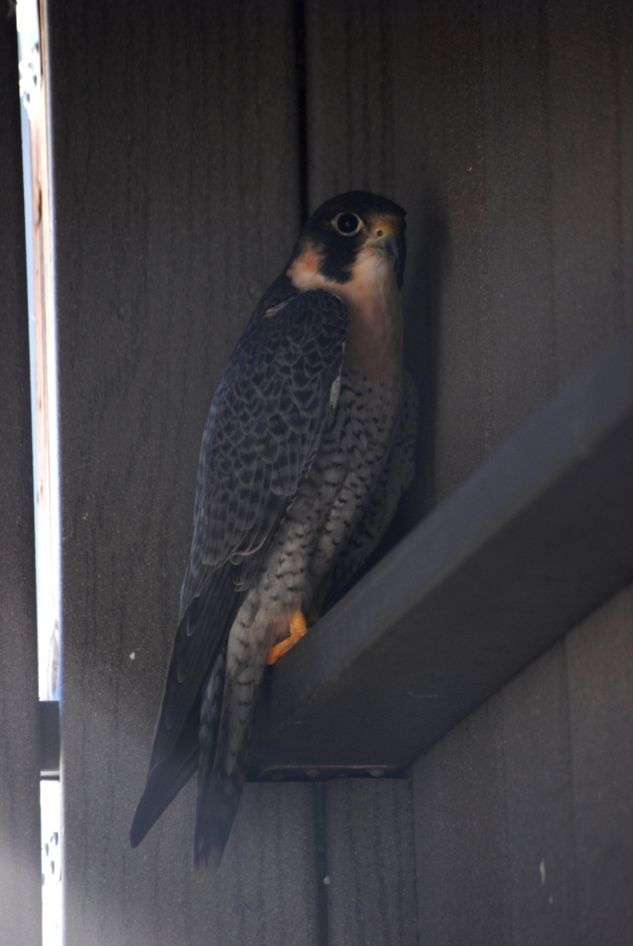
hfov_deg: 4.2
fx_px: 8683
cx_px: 316
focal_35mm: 330
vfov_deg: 6.2
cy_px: 473
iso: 400
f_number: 5.3
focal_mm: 220
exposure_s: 1/80
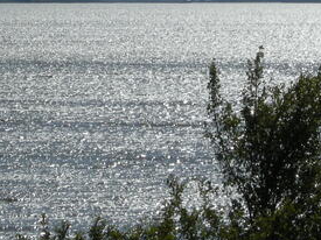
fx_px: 4245
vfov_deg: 3.2
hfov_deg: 4.3
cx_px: 146
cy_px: 29
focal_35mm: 458
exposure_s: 1/1000
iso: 100
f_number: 7.3
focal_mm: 26.3
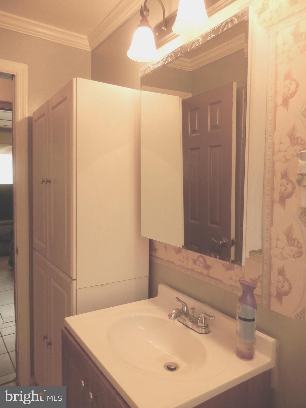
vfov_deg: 69.4
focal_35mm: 25
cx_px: 153
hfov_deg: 54.9
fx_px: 295
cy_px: 204
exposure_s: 1/30
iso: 200
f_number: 3.4
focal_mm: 4.5
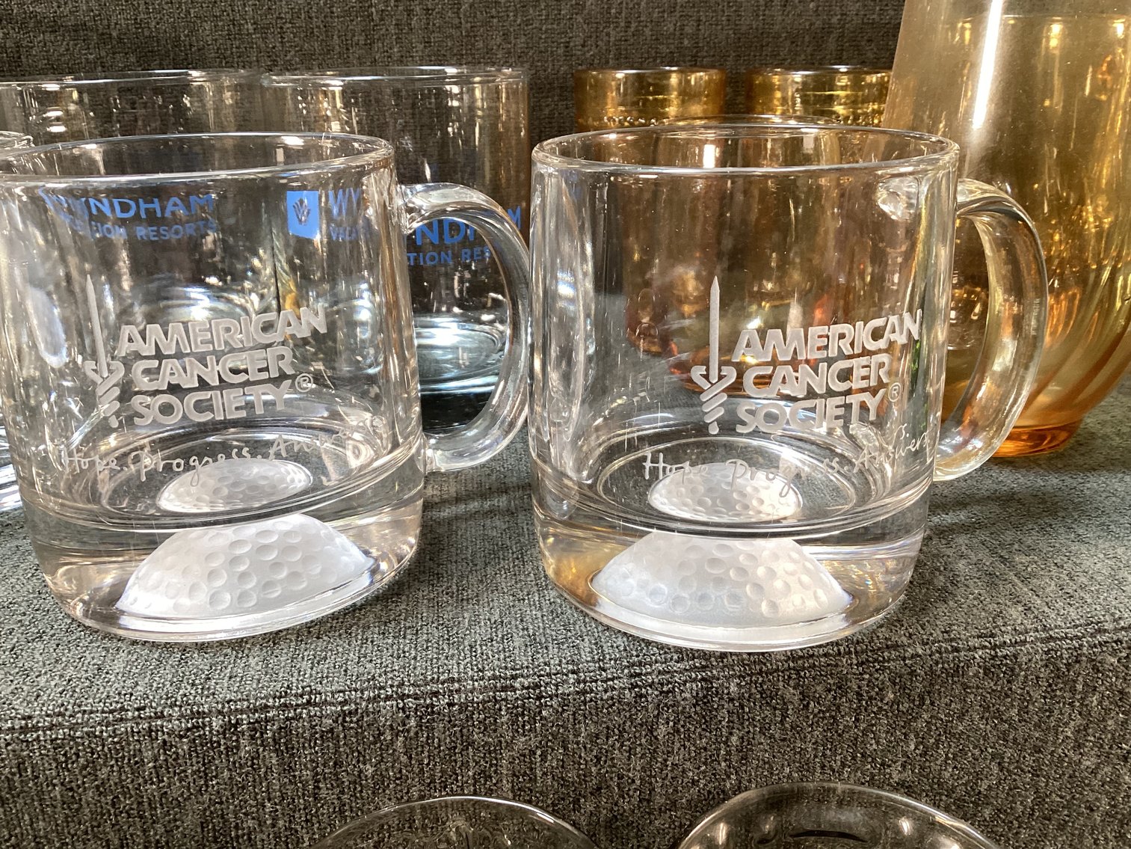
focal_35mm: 31
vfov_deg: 45.4
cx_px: 566
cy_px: 424
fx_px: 1013
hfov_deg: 58.3
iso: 80
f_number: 2.4
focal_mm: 3.3
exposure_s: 1/50
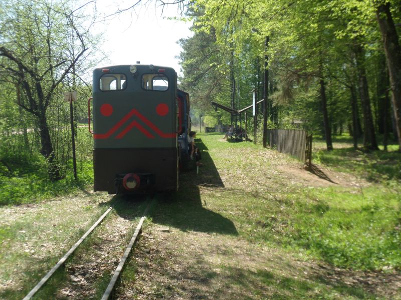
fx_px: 487
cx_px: 200
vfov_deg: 34.3
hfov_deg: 44.8
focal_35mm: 42
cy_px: 150
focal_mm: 6.5
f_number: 4
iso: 80
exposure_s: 1/250
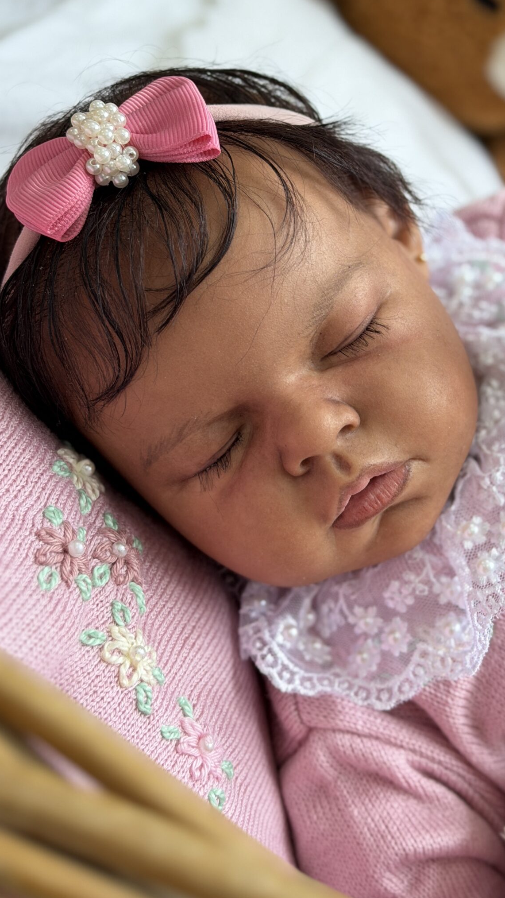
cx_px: 373
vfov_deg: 31.8
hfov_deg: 18.2
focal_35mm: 66
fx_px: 1571
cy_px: 350
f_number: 1.78
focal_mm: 6.76
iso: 100
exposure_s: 1/72
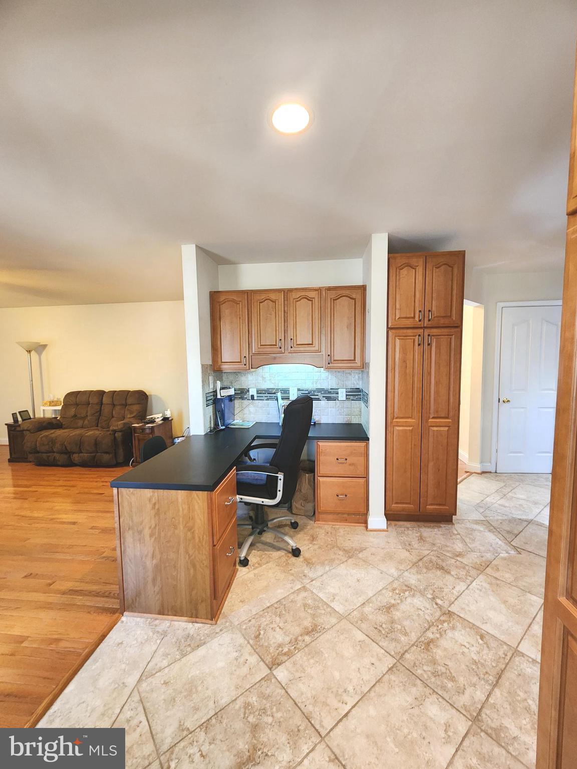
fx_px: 289
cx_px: 288
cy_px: 384
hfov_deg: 89.9
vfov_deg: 106.2
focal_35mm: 13
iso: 400
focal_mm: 2.2
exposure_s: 1/30
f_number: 2.2
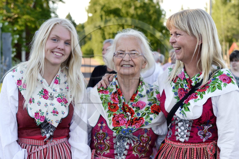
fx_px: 544
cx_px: 120
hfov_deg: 24.8
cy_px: 80
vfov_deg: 16.6
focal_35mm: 82
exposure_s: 1/250
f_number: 6.3
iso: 400
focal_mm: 82
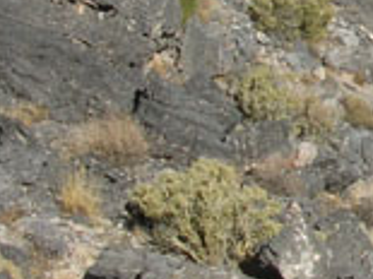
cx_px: 667
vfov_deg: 8.1
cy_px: -25
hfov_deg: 10.3
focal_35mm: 181
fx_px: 1949
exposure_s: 1/447
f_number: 5.6
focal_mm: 5.8
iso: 50
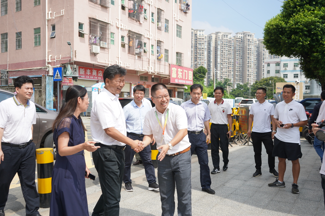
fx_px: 298
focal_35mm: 33
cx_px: 161
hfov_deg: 57.2
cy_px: 110
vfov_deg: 40.0
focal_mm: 32
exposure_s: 1/500
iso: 200
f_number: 5.6
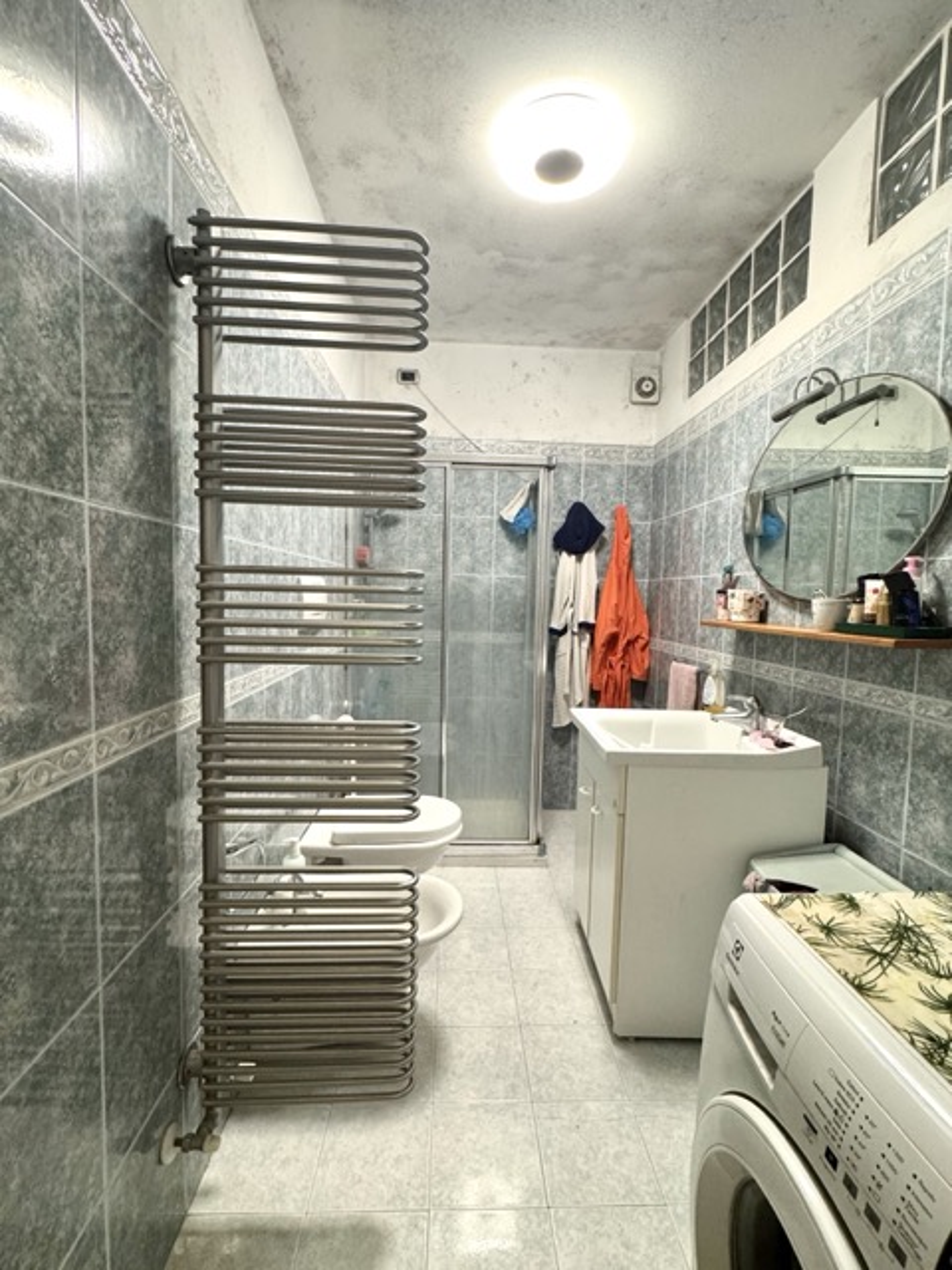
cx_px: 476
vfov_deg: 102.1
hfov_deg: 85.7
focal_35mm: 14
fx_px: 513
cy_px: 635
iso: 400
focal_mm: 2.22
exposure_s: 1/50
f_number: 2.2
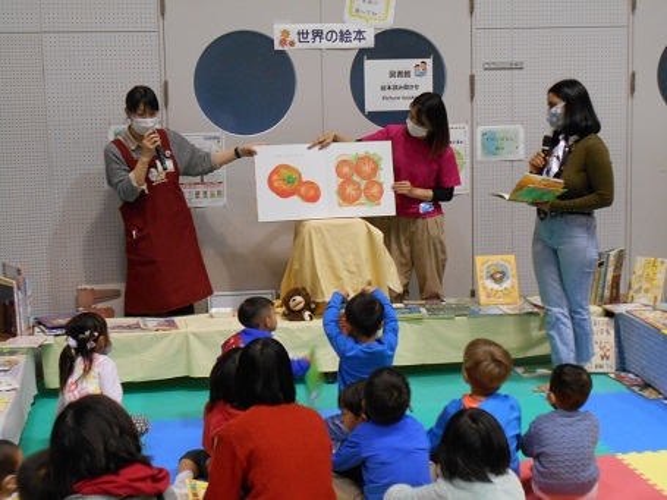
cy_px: 250
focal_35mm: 65
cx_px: 334
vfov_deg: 22.6
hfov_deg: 29.8
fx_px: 1252
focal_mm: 11.6
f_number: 5.3
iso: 400
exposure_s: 1/20
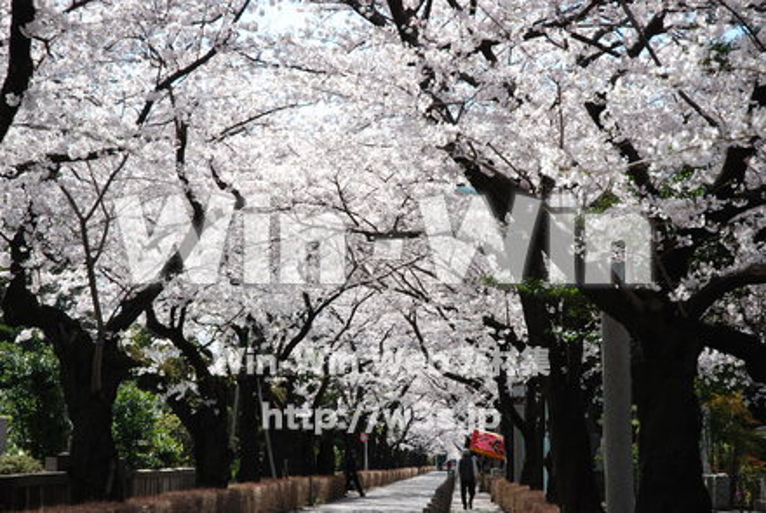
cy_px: 256
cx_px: 383
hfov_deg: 24.2
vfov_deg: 16.3
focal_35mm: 84
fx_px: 1790
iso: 200
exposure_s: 1/400
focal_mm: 56
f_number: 5
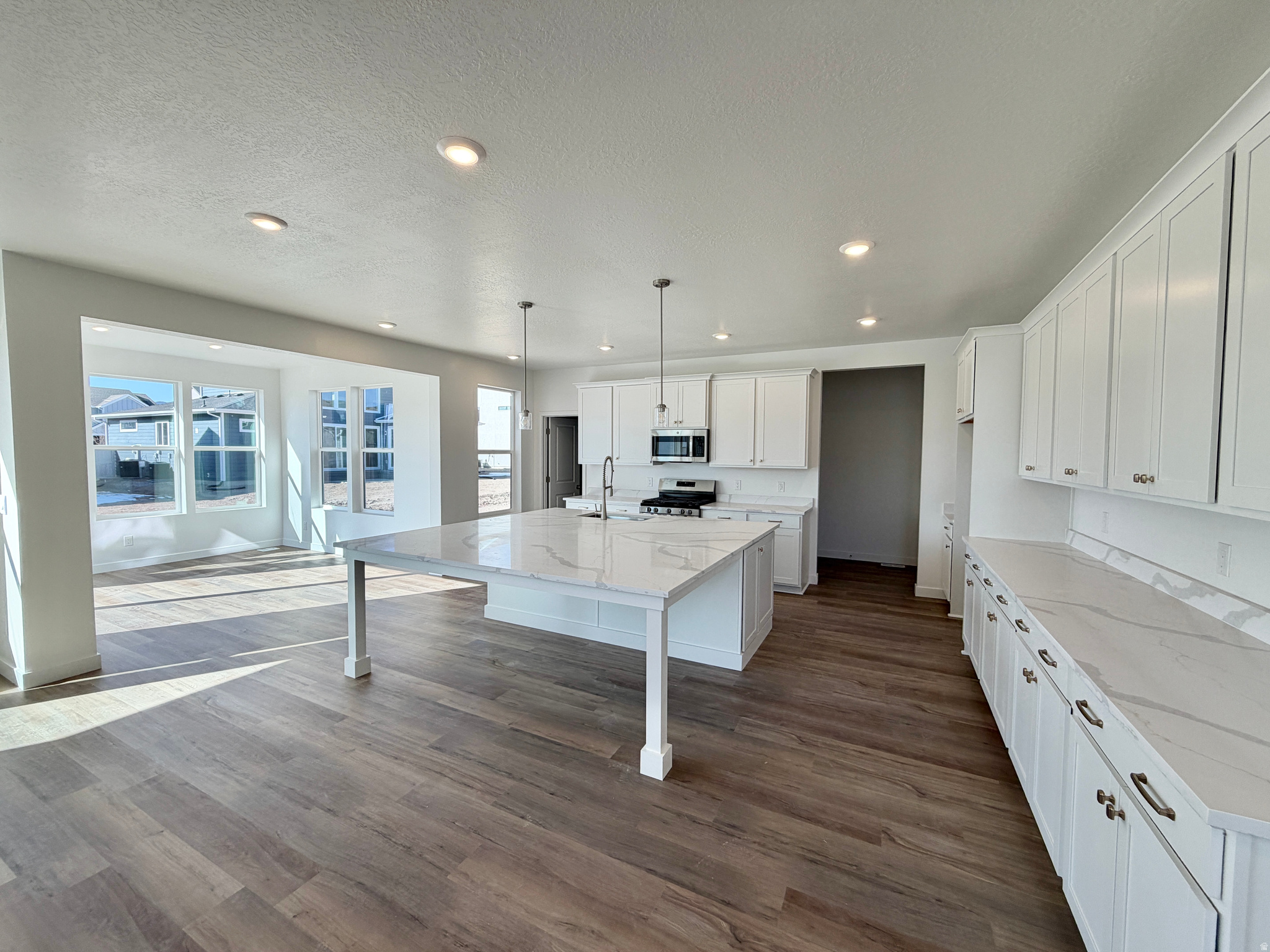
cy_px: 476
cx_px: 635
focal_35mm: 14
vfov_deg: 85.7
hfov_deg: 102.1
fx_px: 514
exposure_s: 1/224
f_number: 2.2
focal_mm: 2.22
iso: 40
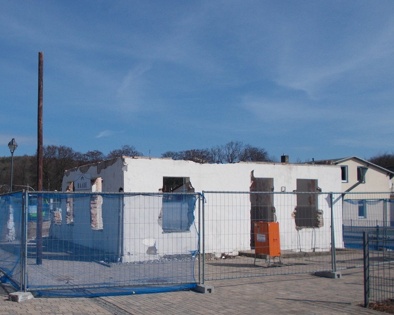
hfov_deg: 44.9
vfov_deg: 37.2
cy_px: 194
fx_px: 466
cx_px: 122
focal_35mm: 40
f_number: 8
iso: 80
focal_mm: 4.6
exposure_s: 1/400
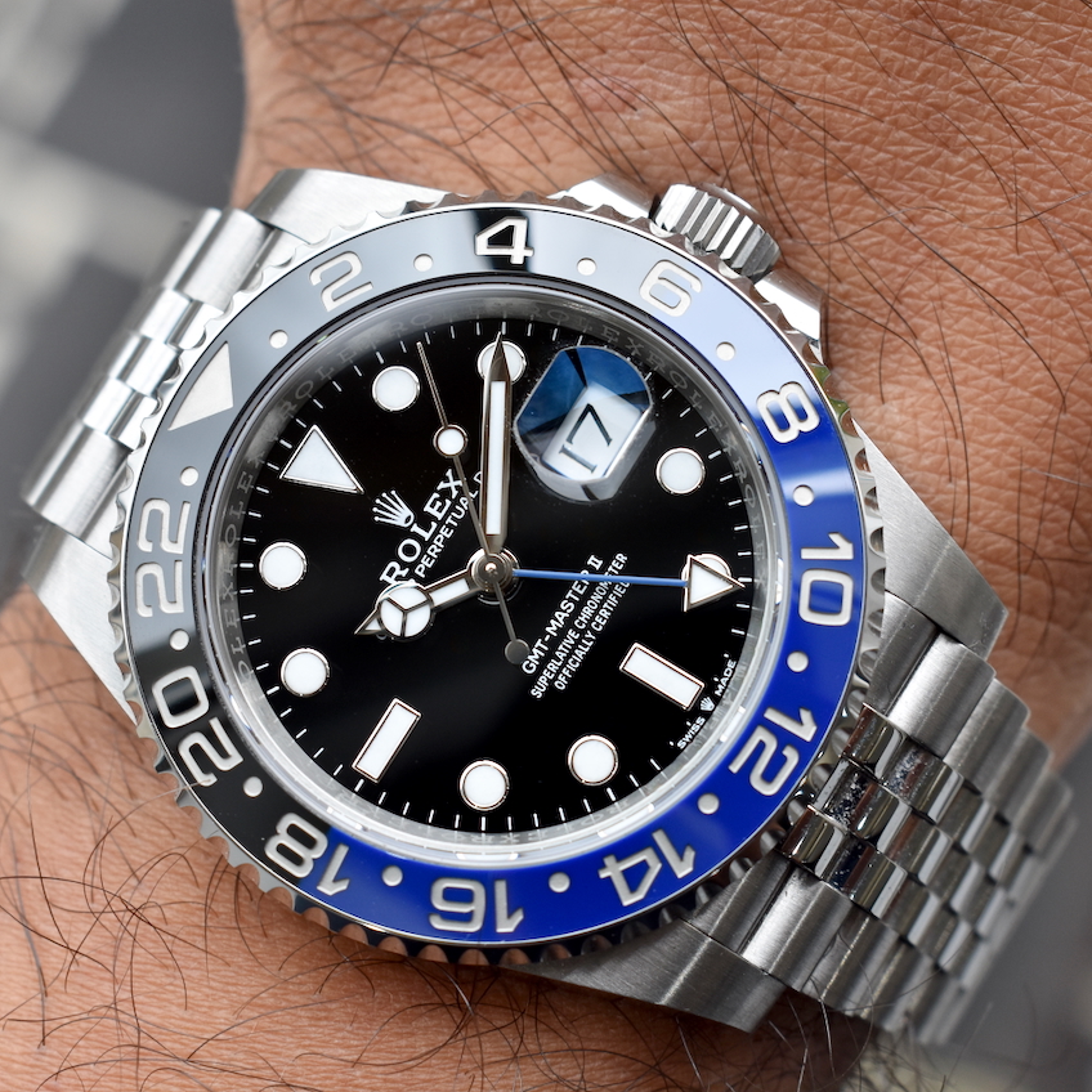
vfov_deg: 22.5
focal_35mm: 77
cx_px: 484
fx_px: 2748
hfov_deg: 22.5
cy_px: 543
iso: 400
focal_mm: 40
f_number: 8
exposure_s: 1/125
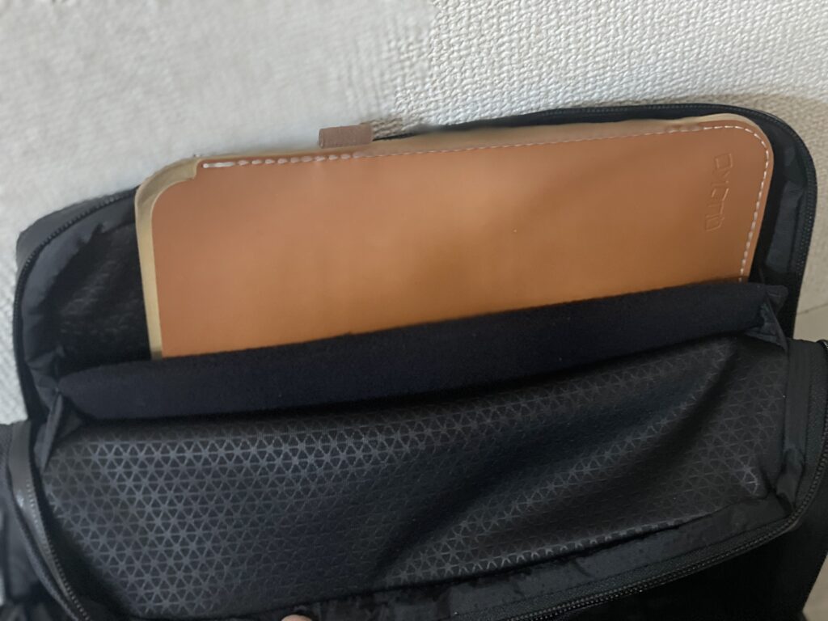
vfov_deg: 28.0
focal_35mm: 52
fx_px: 1244
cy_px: 310
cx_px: 414
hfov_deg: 36.8
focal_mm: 6
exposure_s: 1/15
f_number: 2
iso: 640
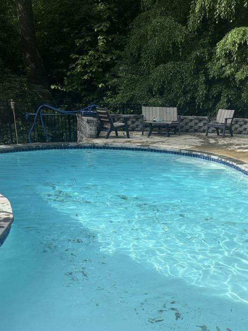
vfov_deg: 38.7
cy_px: 272
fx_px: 449
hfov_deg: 30.6
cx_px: 172
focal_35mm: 47
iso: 50
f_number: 1.6
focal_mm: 5.96
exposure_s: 1/1642
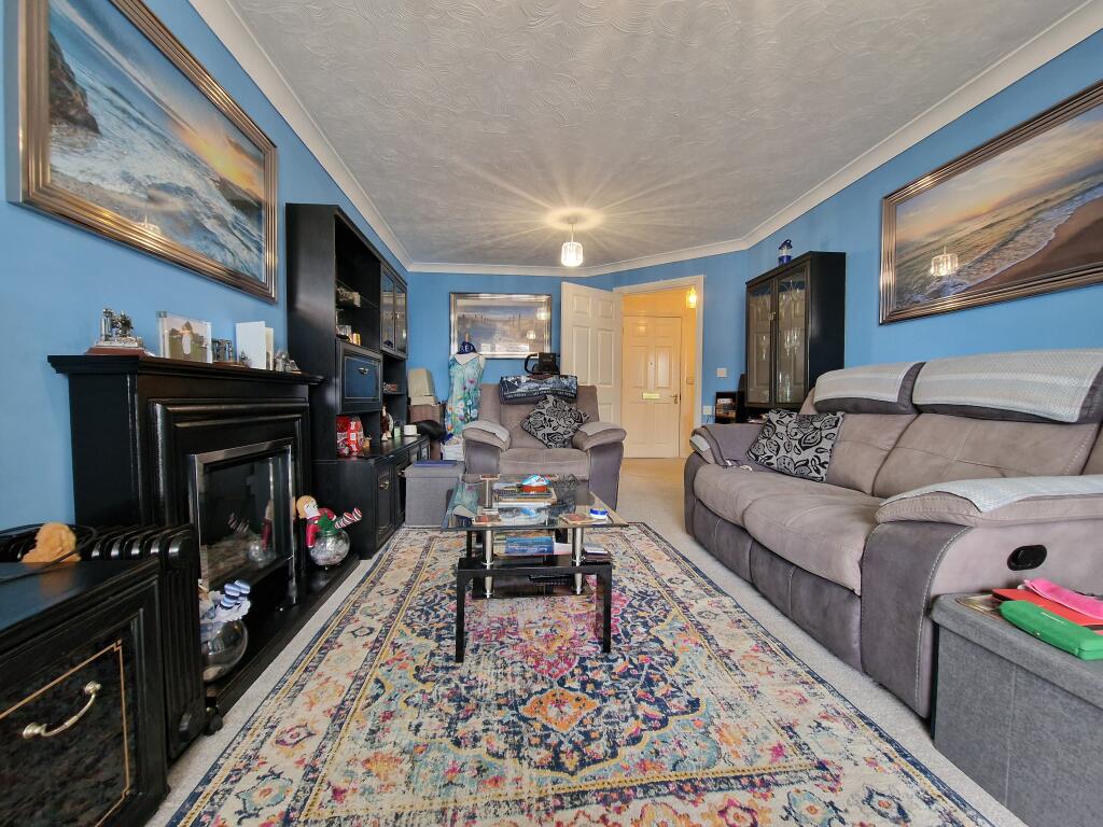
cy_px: 414
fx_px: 414
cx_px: 552
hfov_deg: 106.2
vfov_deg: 89.9
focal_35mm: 13
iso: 320
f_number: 2.2
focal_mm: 2.2
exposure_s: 1/50
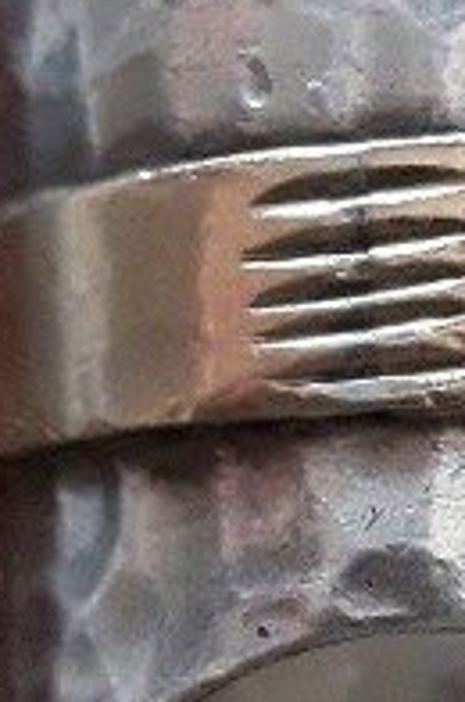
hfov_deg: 17.4
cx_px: 486
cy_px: 288
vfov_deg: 26.6
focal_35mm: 76
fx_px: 1478
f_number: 1.9
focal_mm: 3.7
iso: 500
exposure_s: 1/17
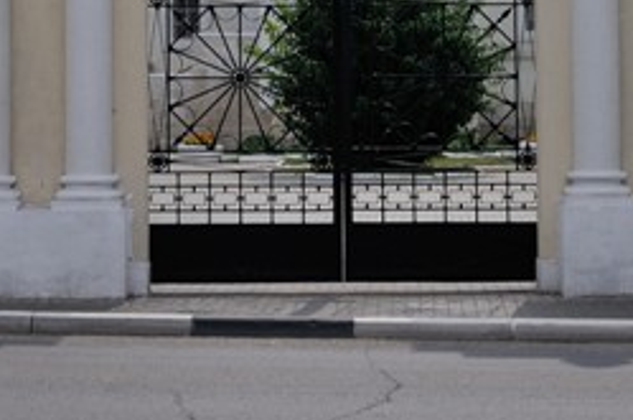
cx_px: 300
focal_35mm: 130
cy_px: -146
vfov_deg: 10.3
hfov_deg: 15.8
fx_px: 2281
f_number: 6.3
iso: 200
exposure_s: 1/1600
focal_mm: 24
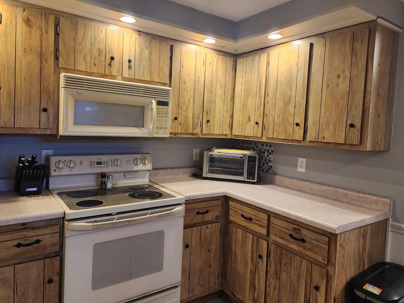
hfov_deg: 69.4
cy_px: 140
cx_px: 197
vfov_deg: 54.8
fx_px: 292
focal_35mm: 25
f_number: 1.8
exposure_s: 1/120
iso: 400
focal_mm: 6.4
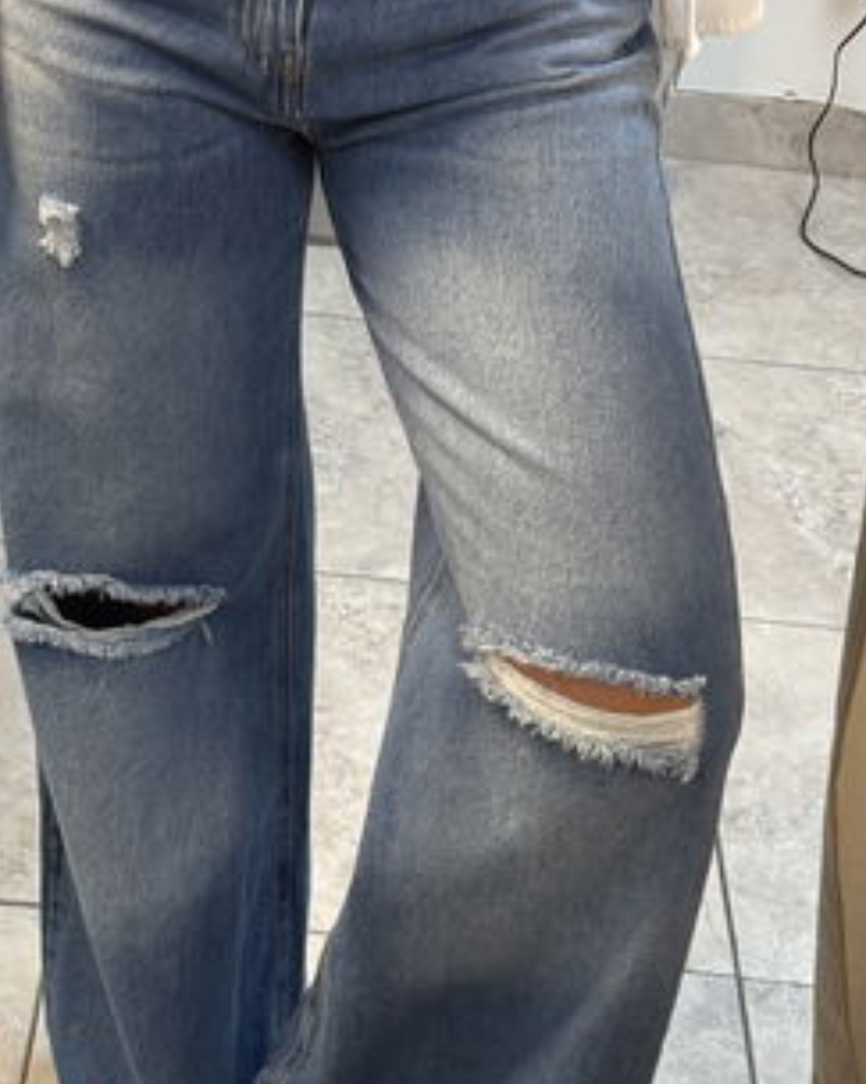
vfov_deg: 21.5
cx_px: 371
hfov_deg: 17.3
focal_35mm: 89
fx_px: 2853
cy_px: 626
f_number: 1.6
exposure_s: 1/50
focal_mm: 5.96
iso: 100
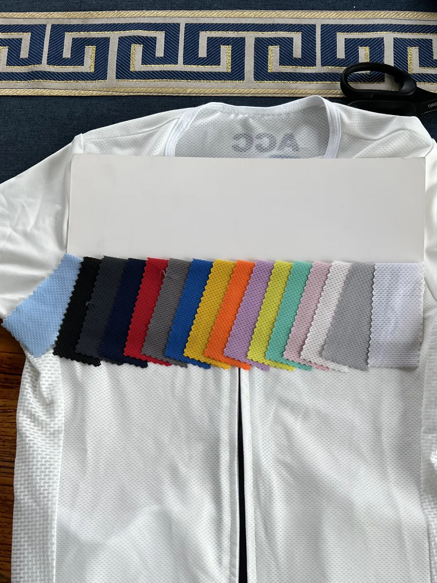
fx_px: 656
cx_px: 246
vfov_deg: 46.3
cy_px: 430
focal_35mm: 39
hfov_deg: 36.8
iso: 50
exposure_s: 1/509
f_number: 1.5
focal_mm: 5.7
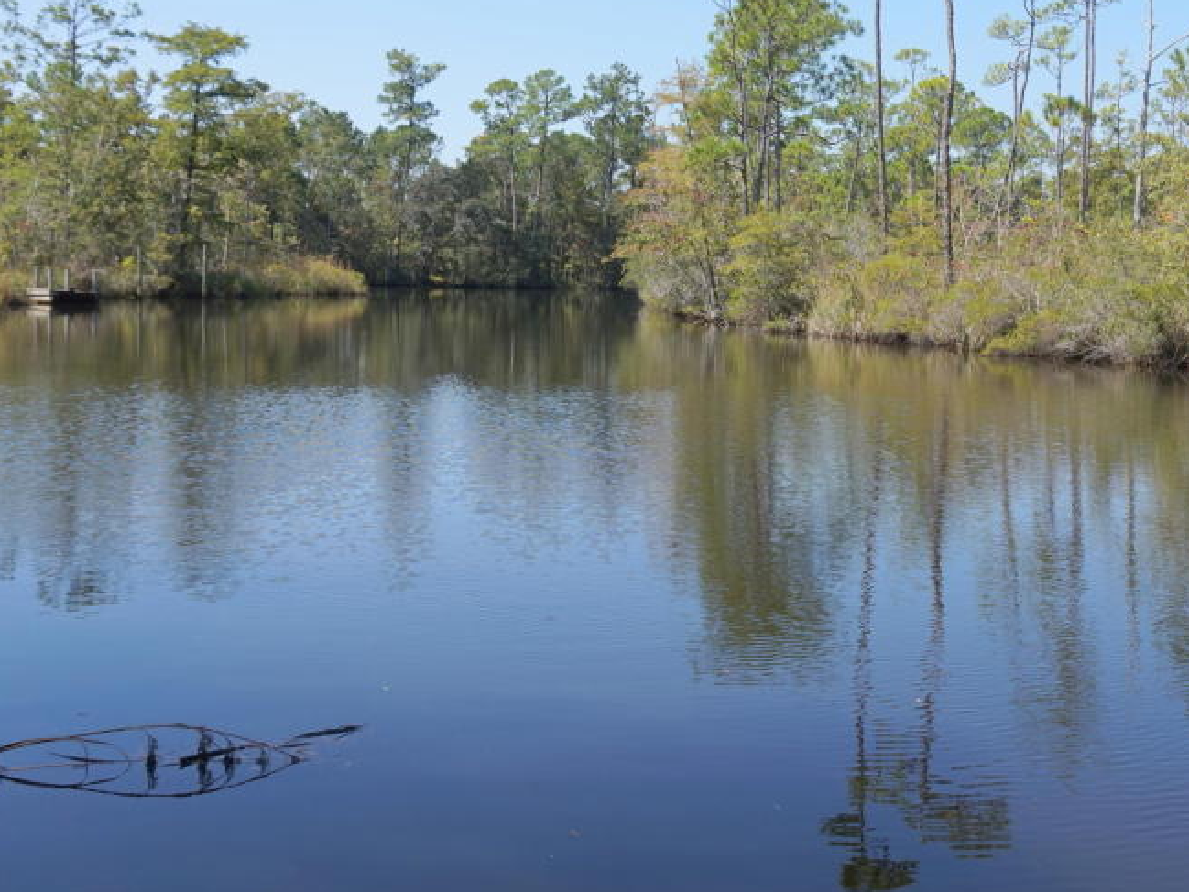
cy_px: 328
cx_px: 745
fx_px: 1409
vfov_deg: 34.9
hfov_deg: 45.4
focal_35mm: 41
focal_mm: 16
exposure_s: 1/500
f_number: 5
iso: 100
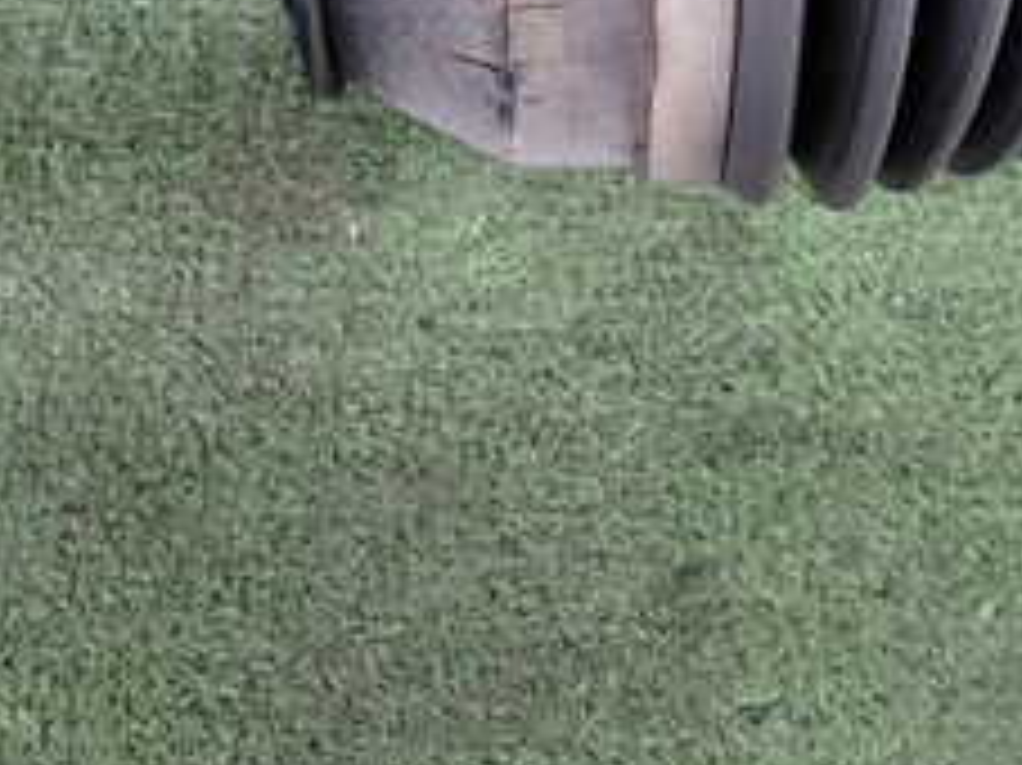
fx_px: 1948
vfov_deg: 21.0
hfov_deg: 29.3
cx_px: 653
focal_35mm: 66
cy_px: -104
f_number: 2
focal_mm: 4.5
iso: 160
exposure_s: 1/125
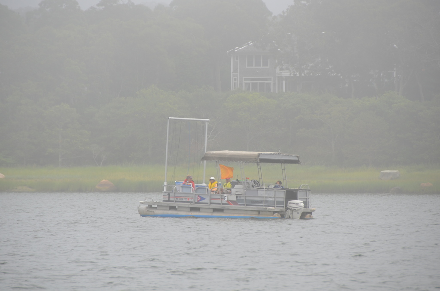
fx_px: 3110
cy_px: 146
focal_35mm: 255
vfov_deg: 5.4
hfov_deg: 8.1
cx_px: 220
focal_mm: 170
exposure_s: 1/640
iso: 200
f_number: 6.3
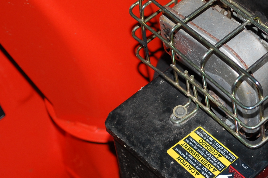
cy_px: 121
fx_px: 914
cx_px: 193
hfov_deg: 16.6
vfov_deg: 11.1
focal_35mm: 123
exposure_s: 1/60
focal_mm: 45
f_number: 5.3
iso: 400
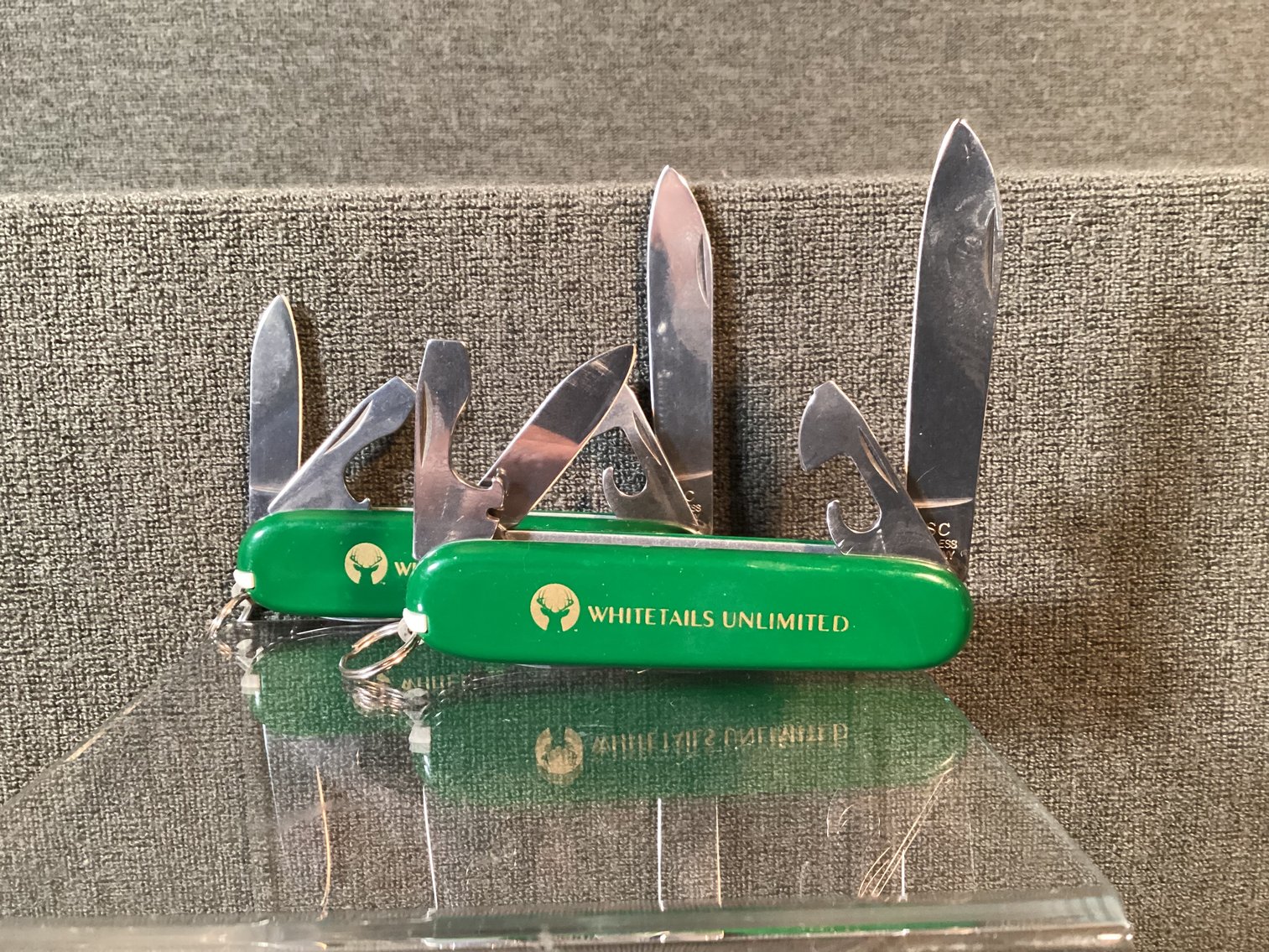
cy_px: 476
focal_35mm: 31
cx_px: 634
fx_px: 1137
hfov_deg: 58.3
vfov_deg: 45.4
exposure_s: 1/30
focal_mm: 3.3
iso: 400
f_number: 2.4
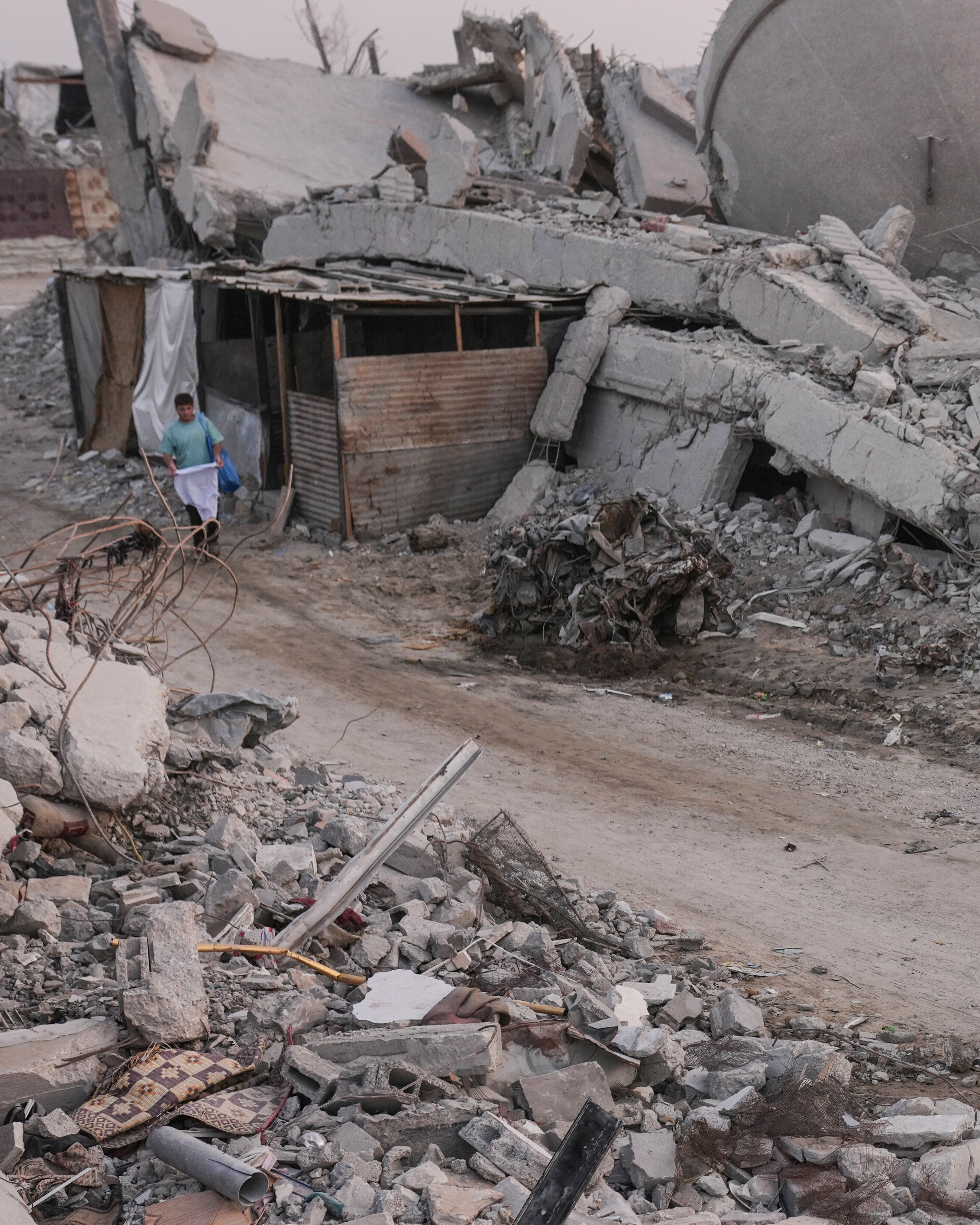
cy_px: 653
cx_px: 1179
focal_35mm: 70
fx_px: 2538
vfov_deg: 27.1
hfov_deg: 20.4
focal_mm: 35
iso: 250
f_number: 3.5
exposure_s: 1/400
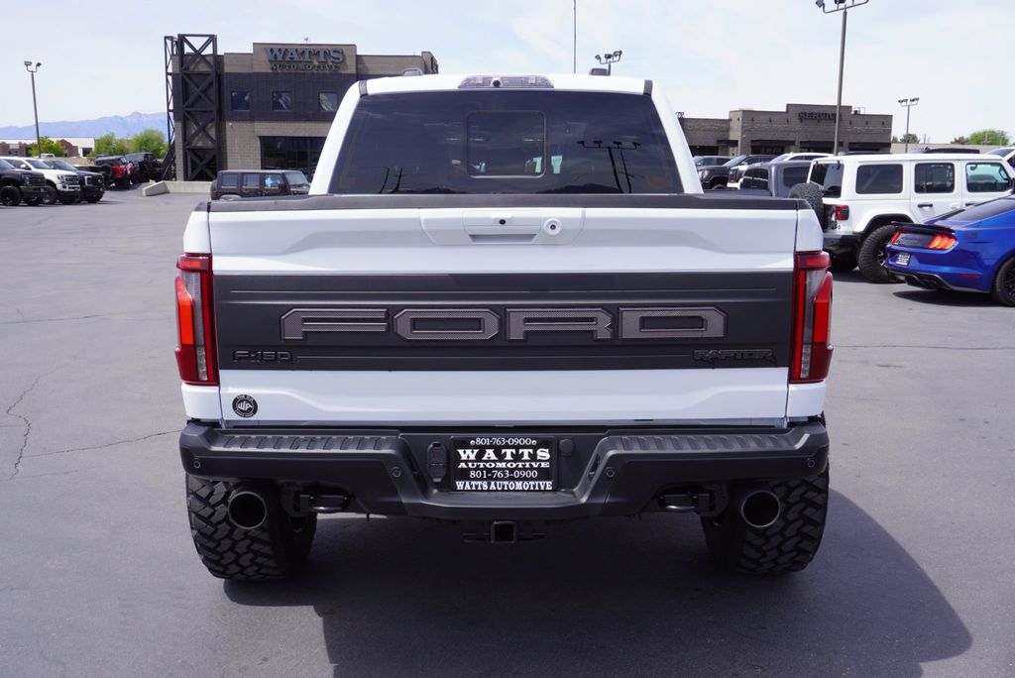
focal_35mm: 34
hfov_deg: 55.1
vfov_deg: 38.4
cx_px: 508
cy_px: 339
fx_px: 973
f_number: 9
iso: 100
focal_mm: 23
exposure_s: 1/125
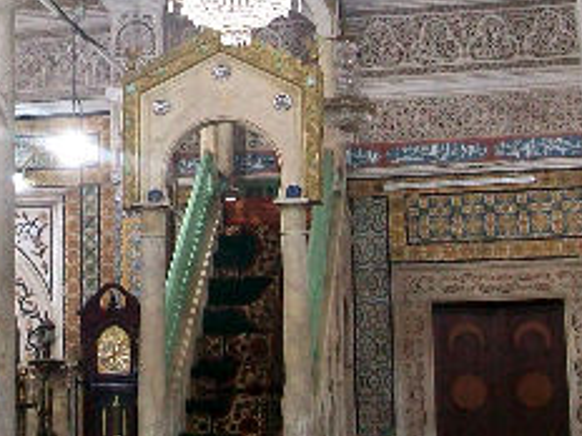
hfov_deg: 18.1
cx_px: 128
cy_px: 8
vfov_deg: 13.5
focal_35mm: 108
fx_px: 1816
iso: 160
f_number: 2.8
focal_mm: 5.7
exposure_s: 1/15
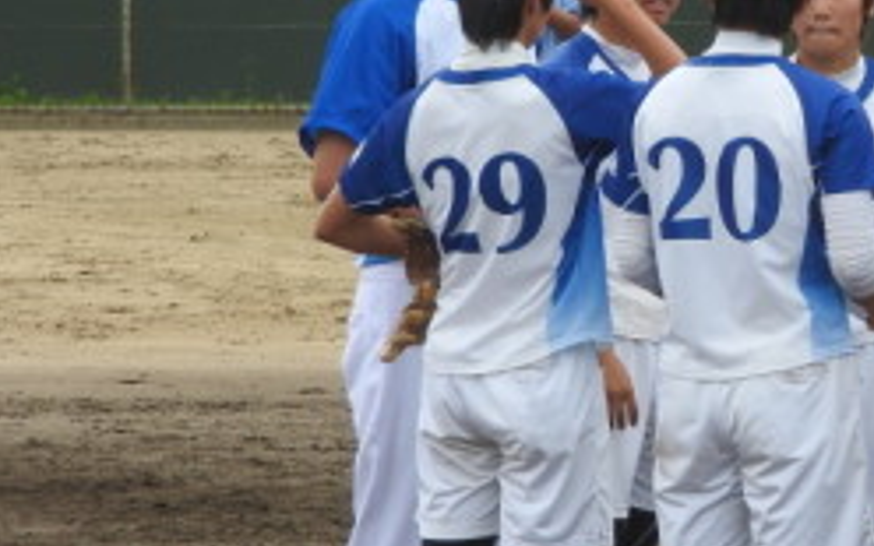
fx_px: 11005
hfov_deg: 4.5
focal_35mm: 462
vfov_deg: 2.8
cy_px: 169
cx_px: 959
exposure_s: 1/200
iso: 100
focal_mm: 32.2
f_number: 5.3
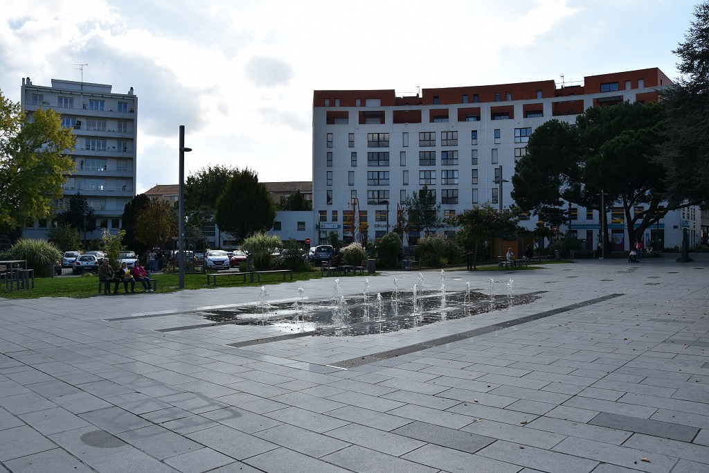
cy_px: 236
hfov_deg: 67.4
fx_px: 532
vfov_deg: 47.9
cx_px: 354
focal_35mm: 27
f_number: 8
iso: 160
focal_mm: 18
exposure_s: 1/500
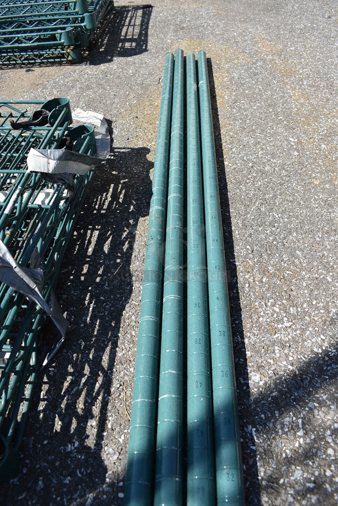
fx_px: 380
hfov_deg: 48.0
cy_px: 253
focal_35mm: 27
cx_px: 169
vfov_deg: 67.3
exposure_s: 1/400
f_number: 8
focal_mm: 18
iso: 200
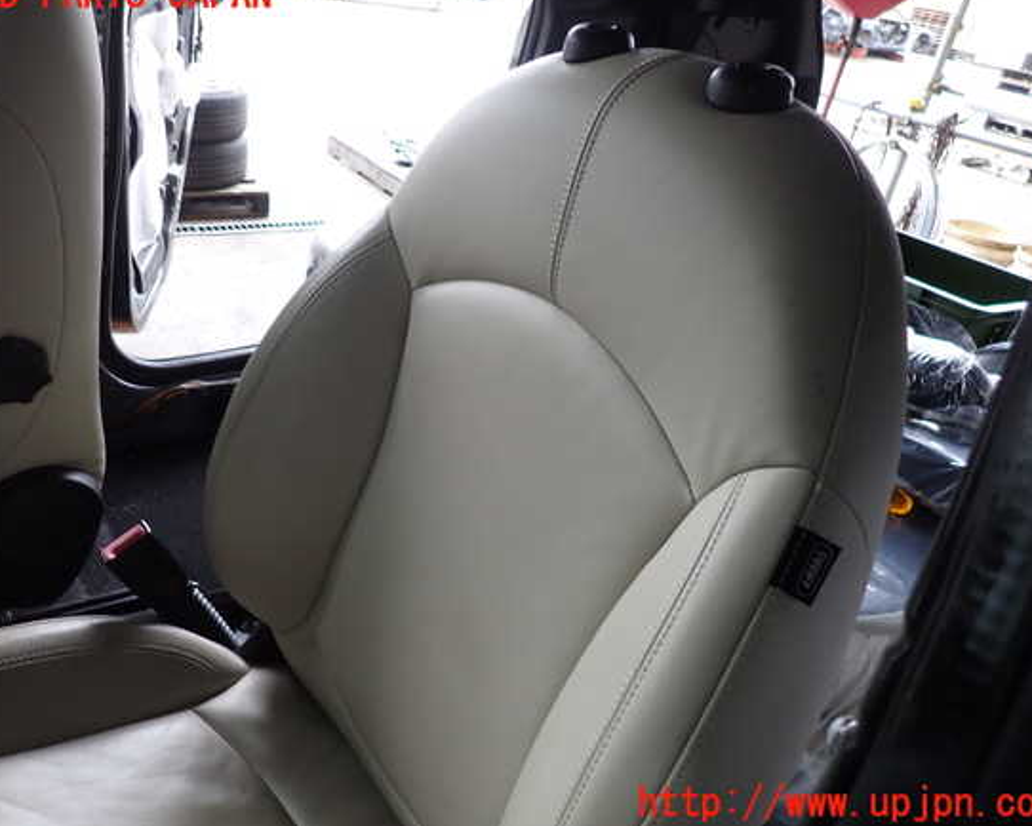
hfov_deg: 64.0
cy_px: 400
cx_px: 497
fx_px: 825
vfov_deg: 53.2
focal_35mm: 27
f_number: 2
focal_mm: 4.5
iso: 160
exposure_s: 1/60
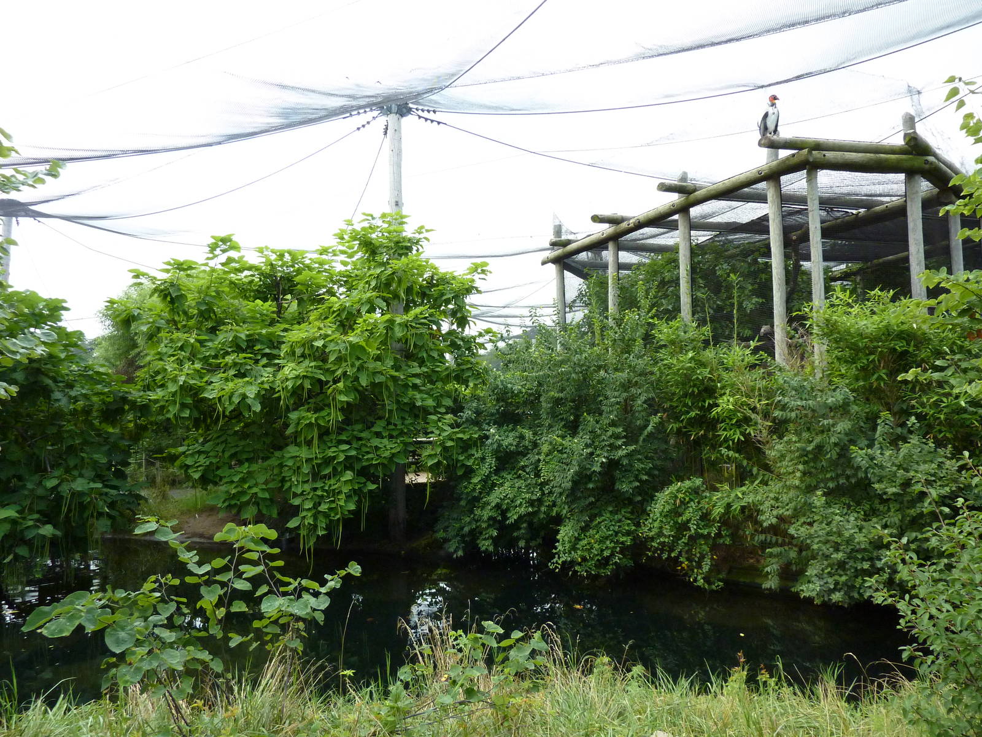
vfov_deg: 54.9
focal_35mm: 25
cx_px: 491
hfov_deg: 69.4
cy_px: 368
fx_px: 709
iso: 250
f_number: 3.3
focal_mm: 4.1
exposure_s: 1/500
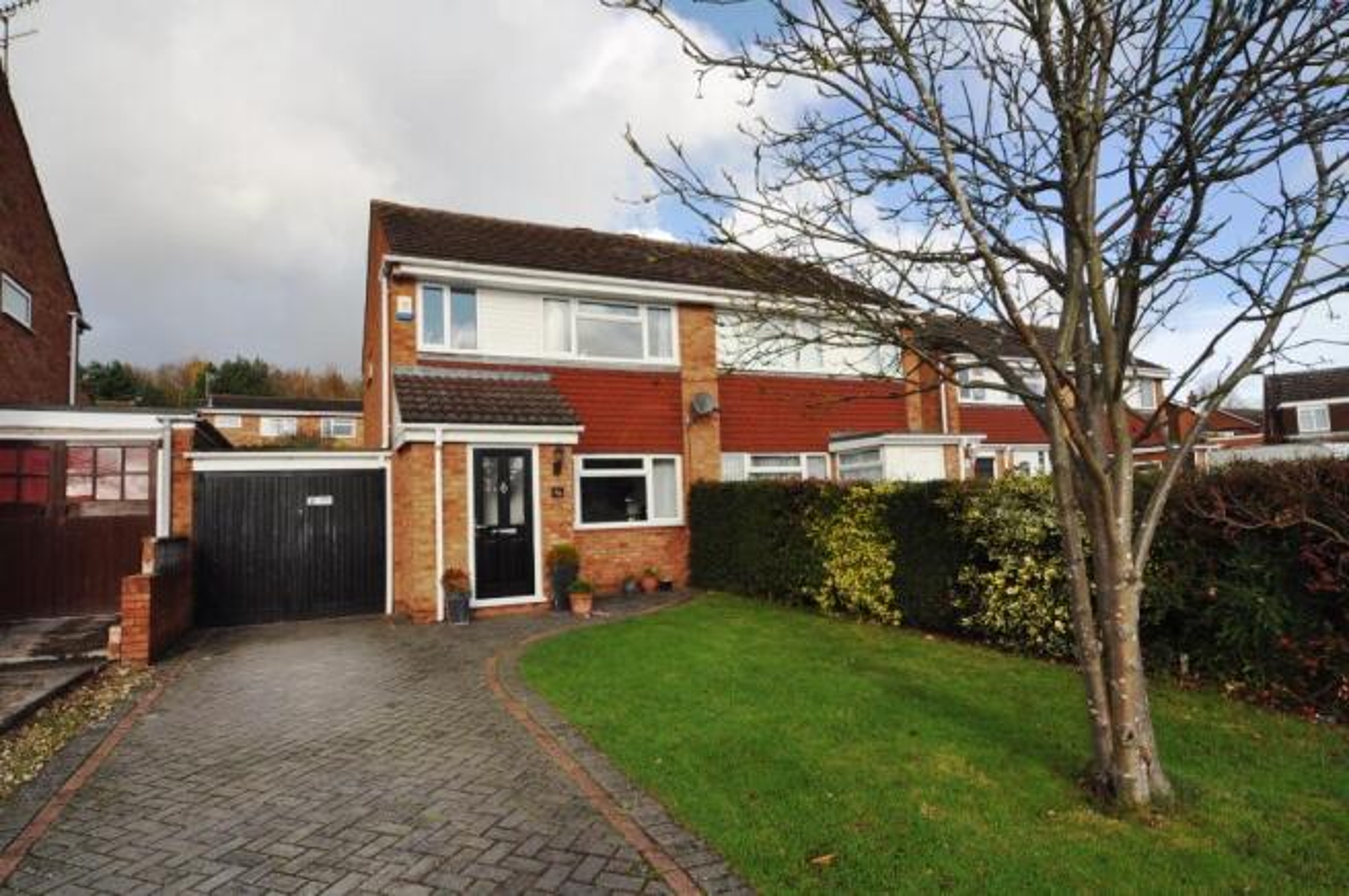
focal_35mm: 20
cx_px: 674
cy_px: 448
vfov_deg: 63.1
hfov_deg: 85.5
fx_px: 730
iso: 200
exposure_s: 1/200
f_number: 11
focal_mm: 13
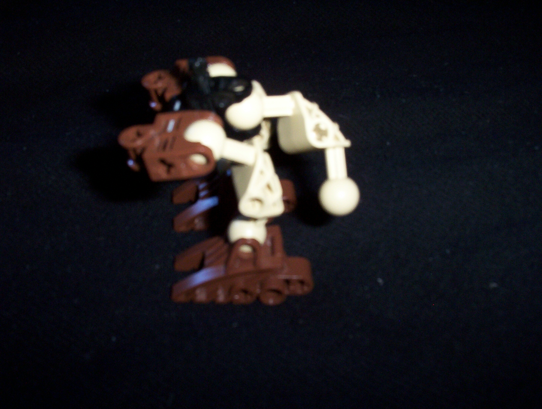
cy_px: 204
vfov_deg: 37.0
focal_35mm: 39
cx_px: 271
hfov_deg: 47.8
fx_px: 612
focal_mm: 6
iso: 140
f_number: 4.5
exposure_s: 1/30
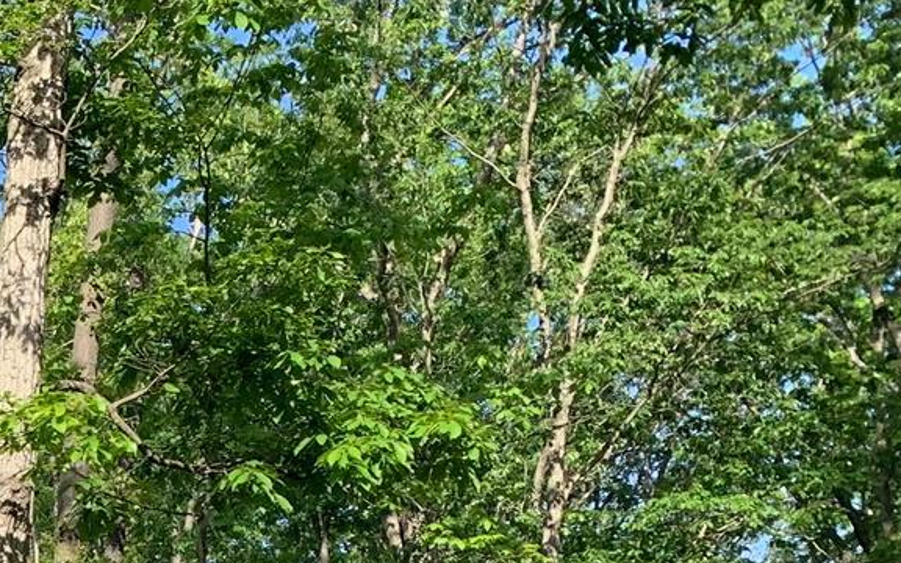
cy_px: 1099
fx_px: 2406
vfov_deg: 12.0
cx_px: -501
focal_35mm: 98
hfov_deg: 18.5
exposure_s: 1/737
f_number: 1.8
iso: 25
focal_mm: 4.25
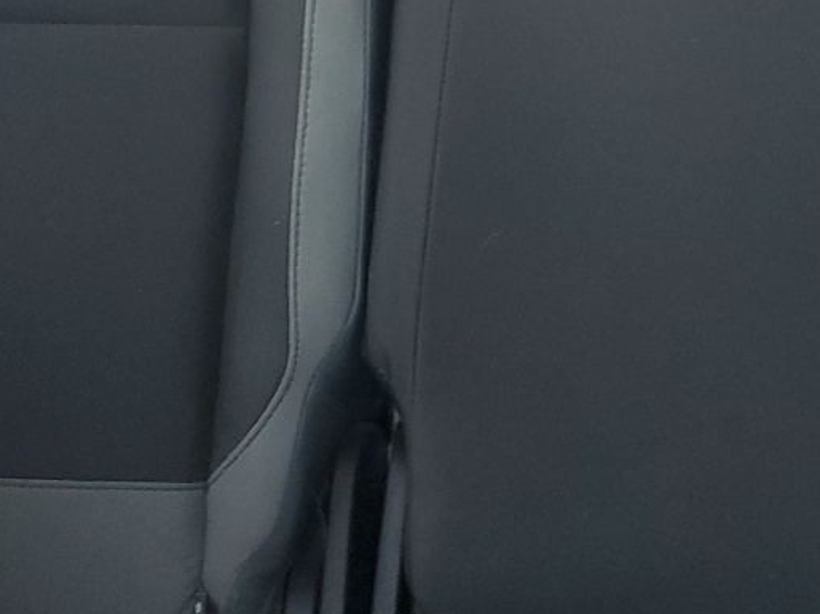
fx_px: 1918
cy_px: -27
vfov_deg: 17.7
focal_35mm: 81
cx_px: 475
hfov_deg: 24.1
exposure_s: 1/120
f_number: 1.5
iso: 88
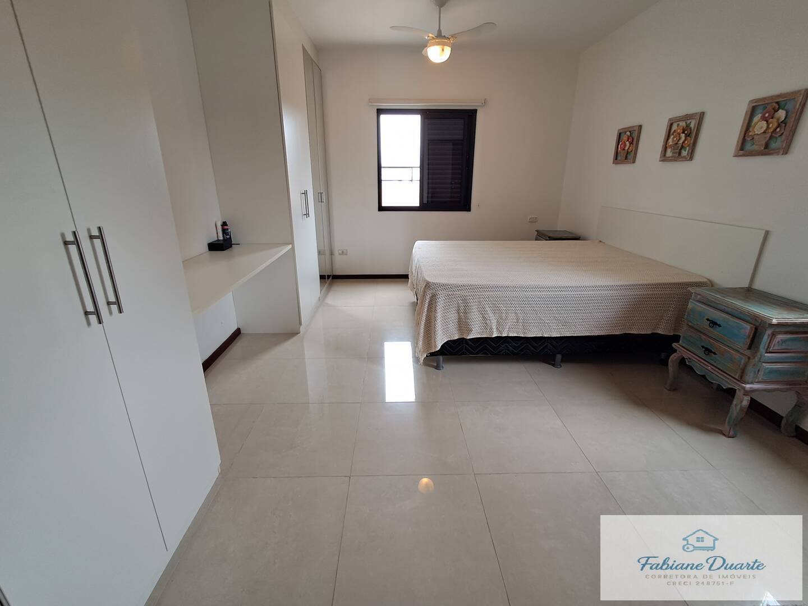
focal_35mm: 16
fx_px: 373
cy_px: 303
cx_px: 404
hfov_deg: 94.5
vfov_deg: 78.1
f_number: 2.2
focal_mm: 1.64
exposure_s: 1/40
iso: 64
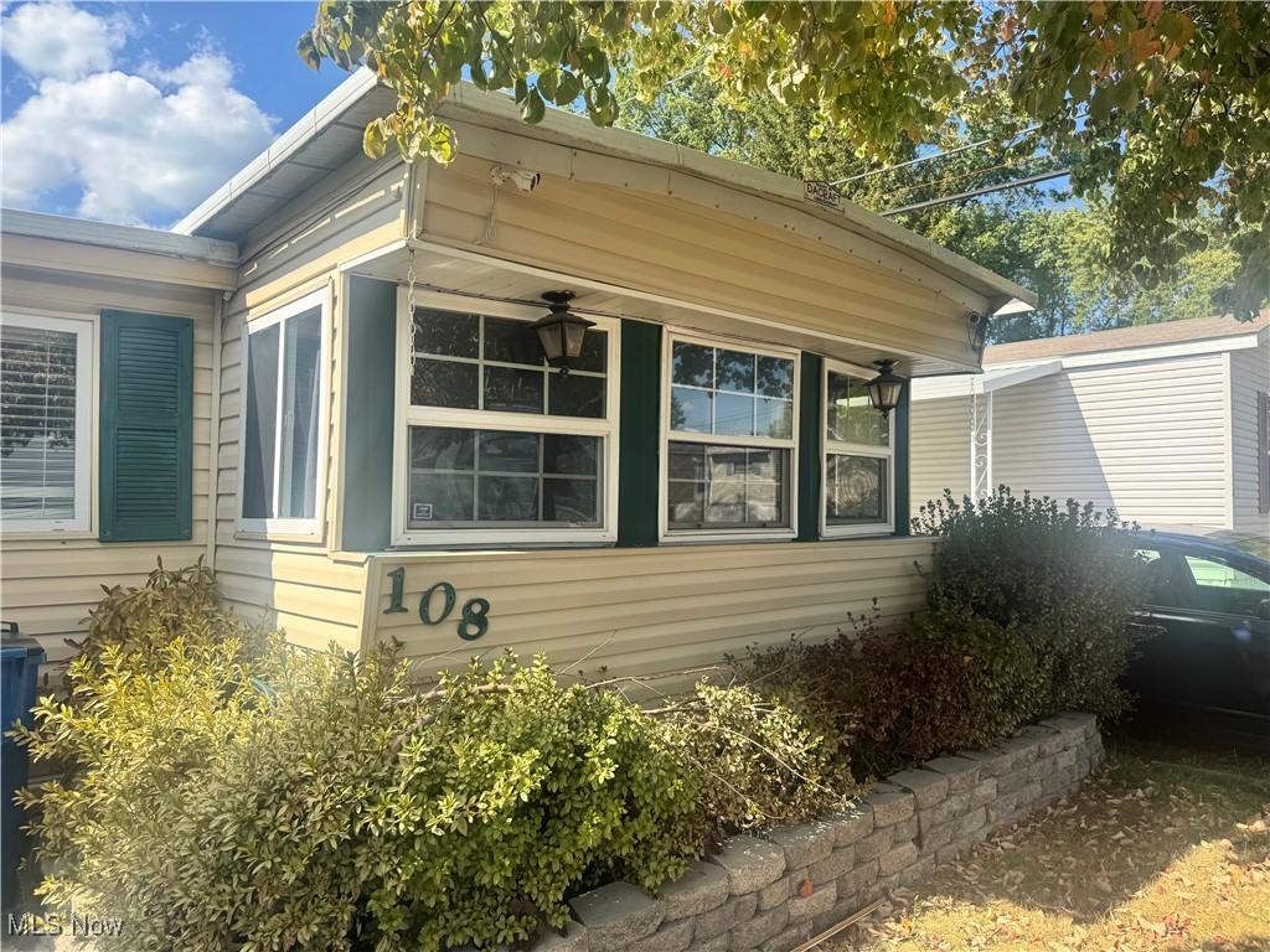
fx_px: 881
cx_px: 635
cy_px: 476
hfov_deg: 71.6
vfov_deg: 56.8
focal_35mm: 24
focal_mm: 6.76
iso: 80
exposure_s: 1/1721
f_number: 1.78
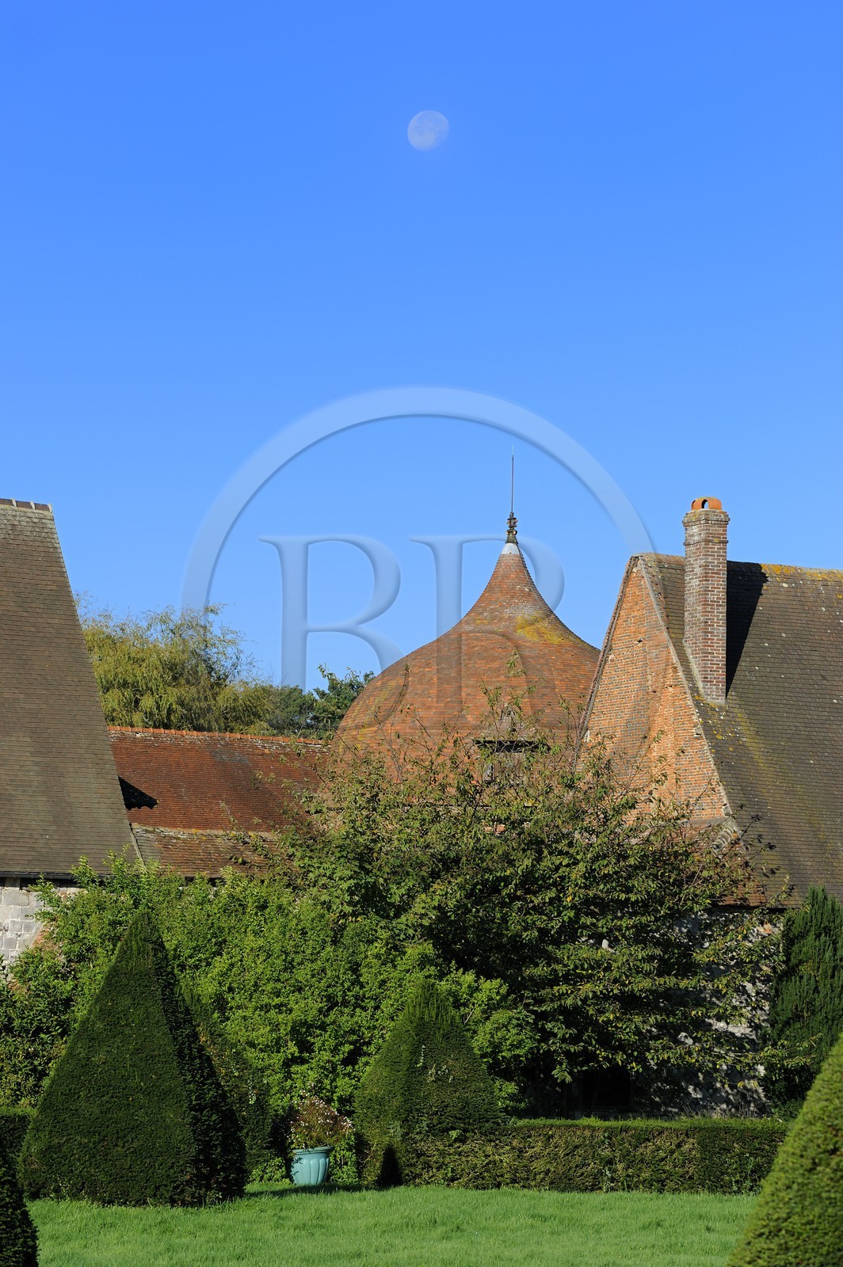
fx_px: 4926
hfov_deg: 9.8
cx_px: 422
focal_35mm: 140
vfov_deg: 14.7
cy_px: 634
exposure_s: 1/250
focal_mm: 140
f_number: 10
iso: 200
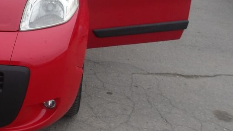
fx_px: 346
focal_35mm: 56
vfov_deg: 21.0
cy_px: 12
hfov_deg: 34.7
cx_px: 14
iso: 100
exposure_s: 1/492
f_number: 3
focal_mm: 4.9
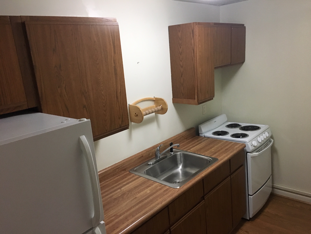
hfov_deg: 61.7
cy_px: 117
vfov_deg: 48.2
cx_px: 156
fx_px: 261
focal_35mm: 29
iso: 200
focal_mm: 4.15
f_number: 2.2
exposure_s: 1/30
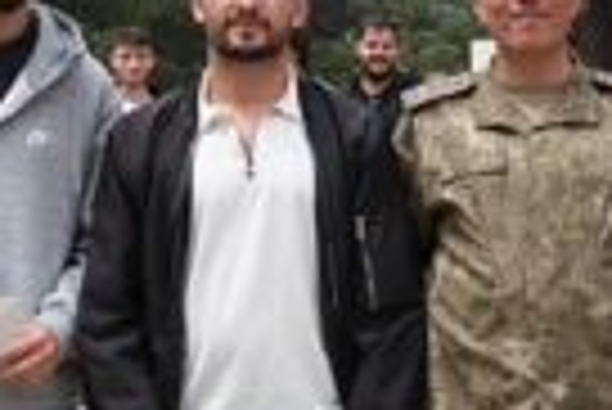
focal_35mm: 110
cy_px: 399
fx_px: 1872
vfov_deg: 12.4
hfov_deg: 18.5
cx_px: 400
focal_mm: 22.7
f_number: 5.6
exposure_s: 1/4000
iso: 2000
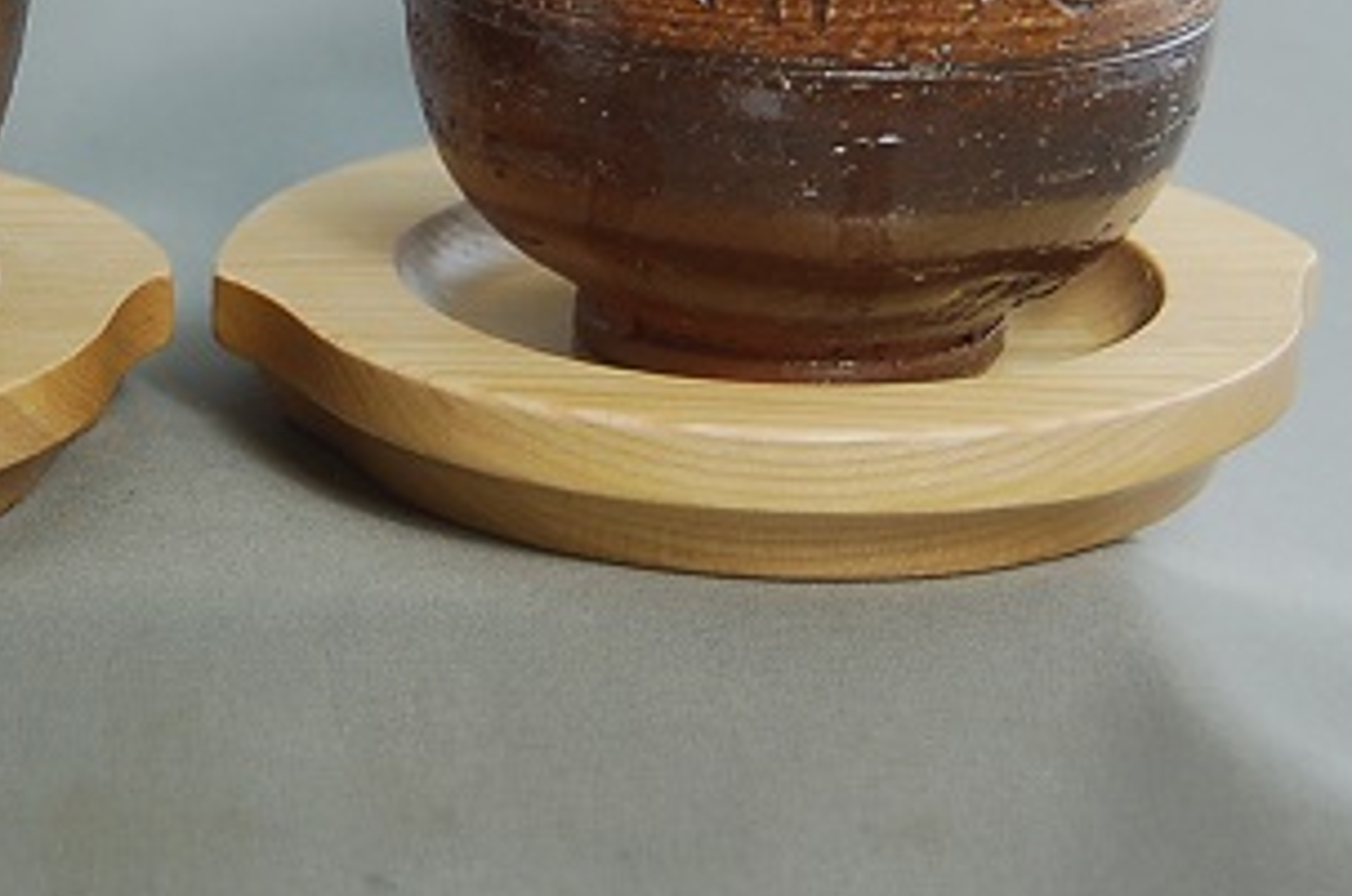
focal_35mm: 111
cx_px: 165
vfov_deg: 12.2
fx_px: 4164
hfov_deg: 18.2
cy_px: 136
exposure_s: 1/30
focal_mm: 35
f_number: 4.8
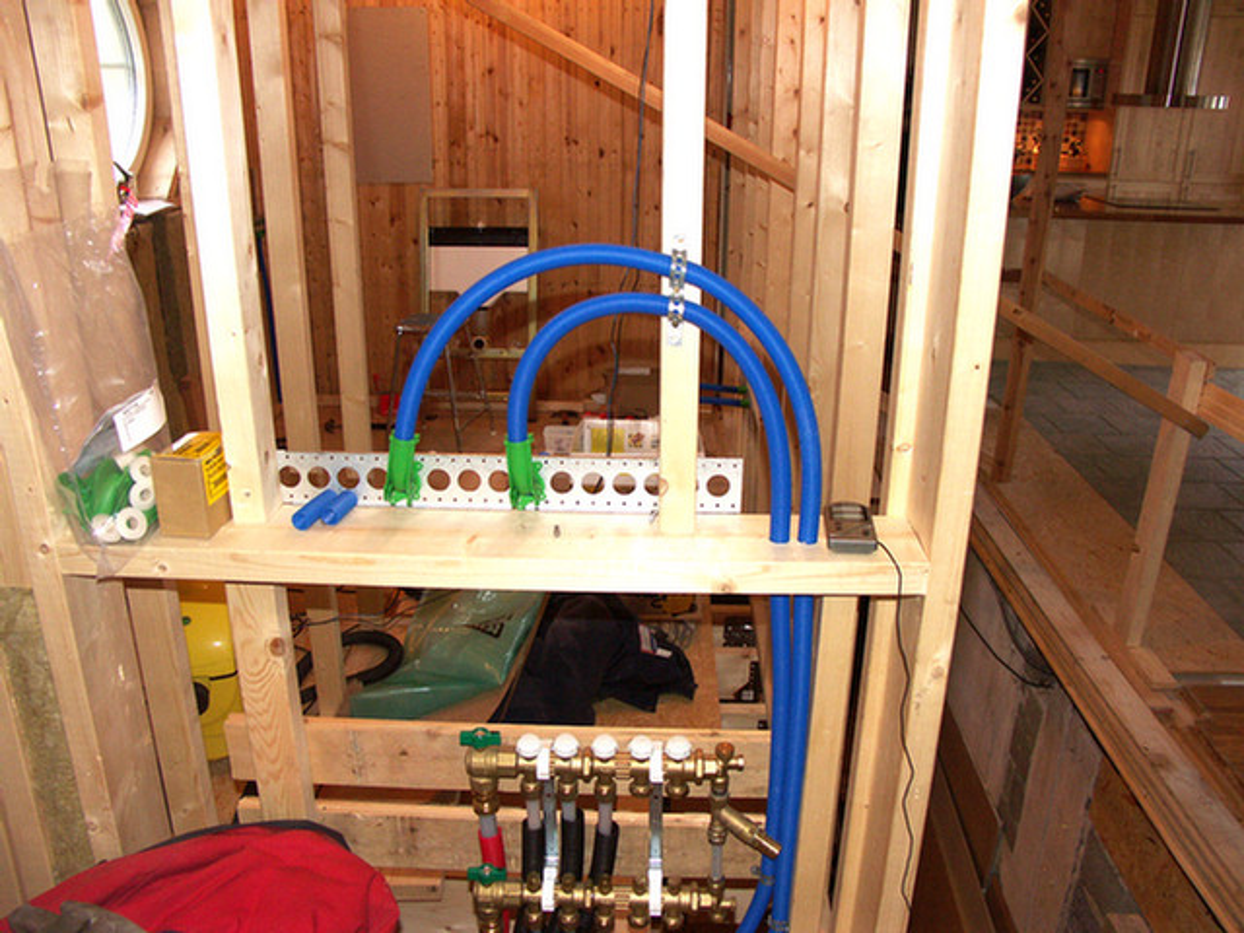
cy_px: 466
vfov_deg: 49.7
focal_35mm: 28
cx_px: 622
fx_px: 1006
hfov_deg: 63.4
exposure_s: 1/50
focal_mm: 7.21
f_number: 2.8
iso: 200
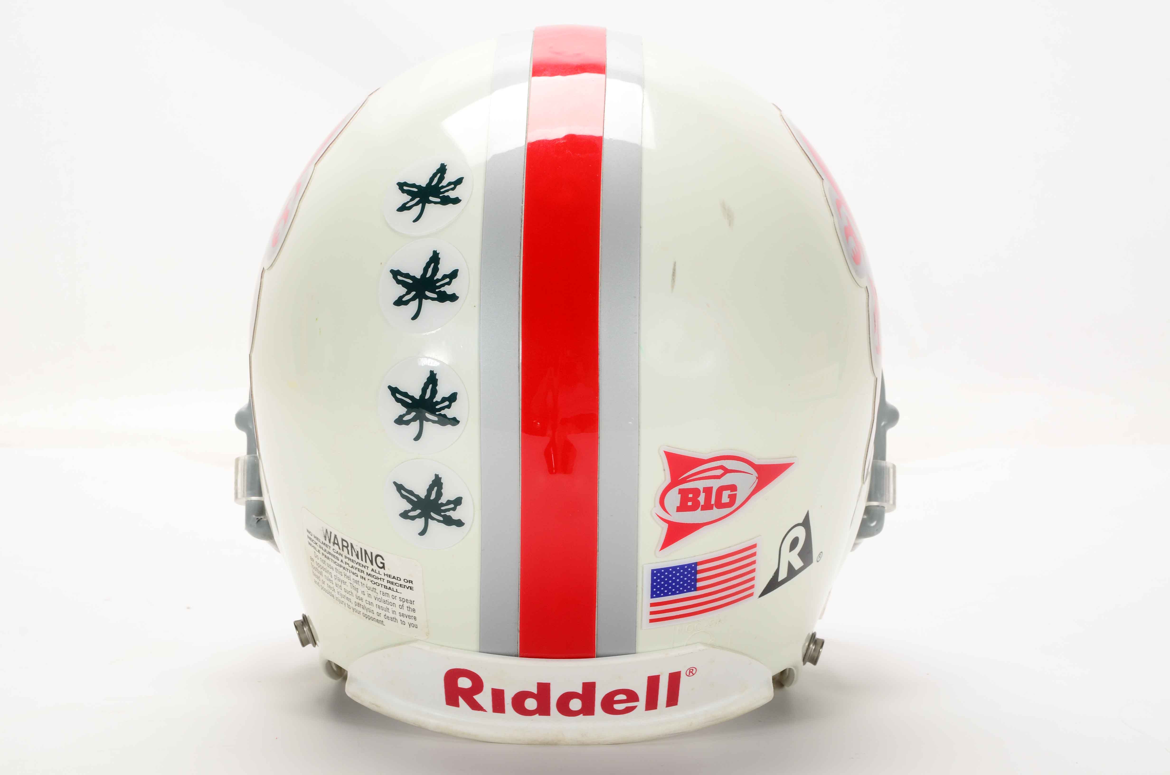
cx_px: 585
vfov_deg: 13.0
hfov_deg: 19.5
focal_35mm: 105
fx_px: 3405
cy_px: 388
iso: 200
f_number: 16
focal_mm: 70
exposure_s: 1/160
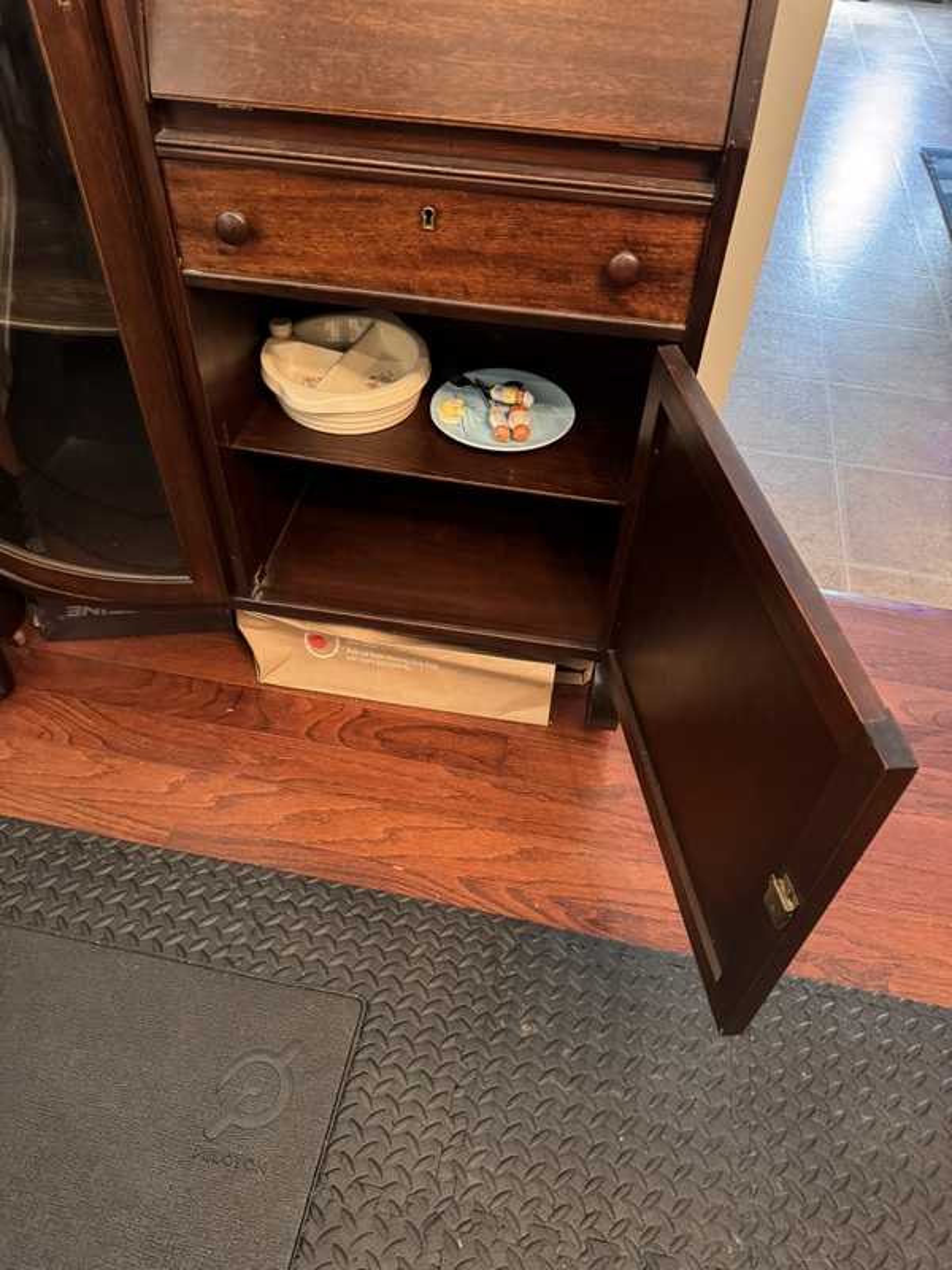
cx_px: 476
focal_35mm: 24
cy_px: 635
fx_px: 880
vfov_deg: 71.6
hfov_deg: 56.8
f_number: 1.78
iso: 800
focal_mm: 6.76
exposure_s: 1/30
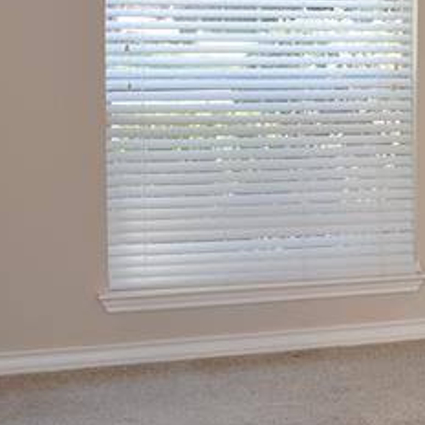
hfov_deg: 15.6
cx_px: 669
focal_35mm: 101
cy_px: 44
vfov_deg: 17.0
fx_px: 1403
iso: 400
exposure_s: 1/80
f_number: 4.5
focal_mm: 18
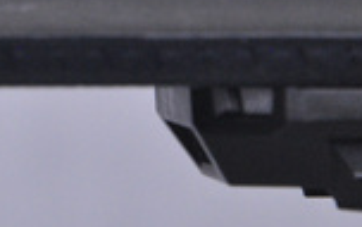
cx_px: -21
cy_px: -78
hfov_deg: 4.4
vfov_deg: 2.8
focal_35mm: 476
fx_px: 4691
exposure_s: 1/125
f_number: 9.5
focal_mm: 105
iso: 3200
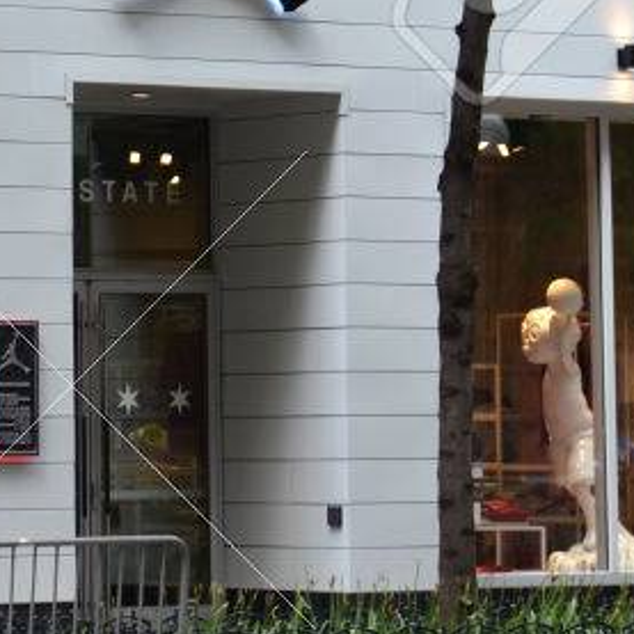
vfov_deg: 7.3
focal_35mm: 239
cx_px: 69
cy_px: -116
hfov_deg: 7.3
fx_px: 4952
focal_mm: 40
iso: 200
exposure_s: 1/160
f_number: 5.6
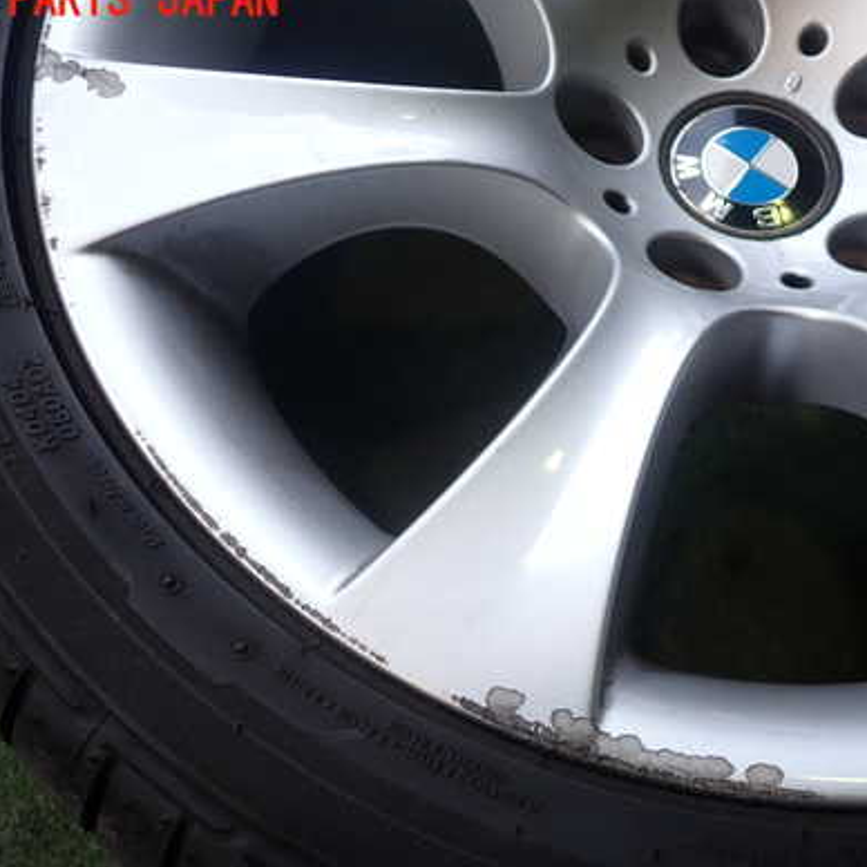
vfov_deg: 40.9
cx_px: 543
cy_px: 476
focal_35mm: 41
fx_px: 1162
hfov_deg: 40.6
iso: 100
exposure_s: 1/160
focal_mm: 5.4
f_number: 2.3
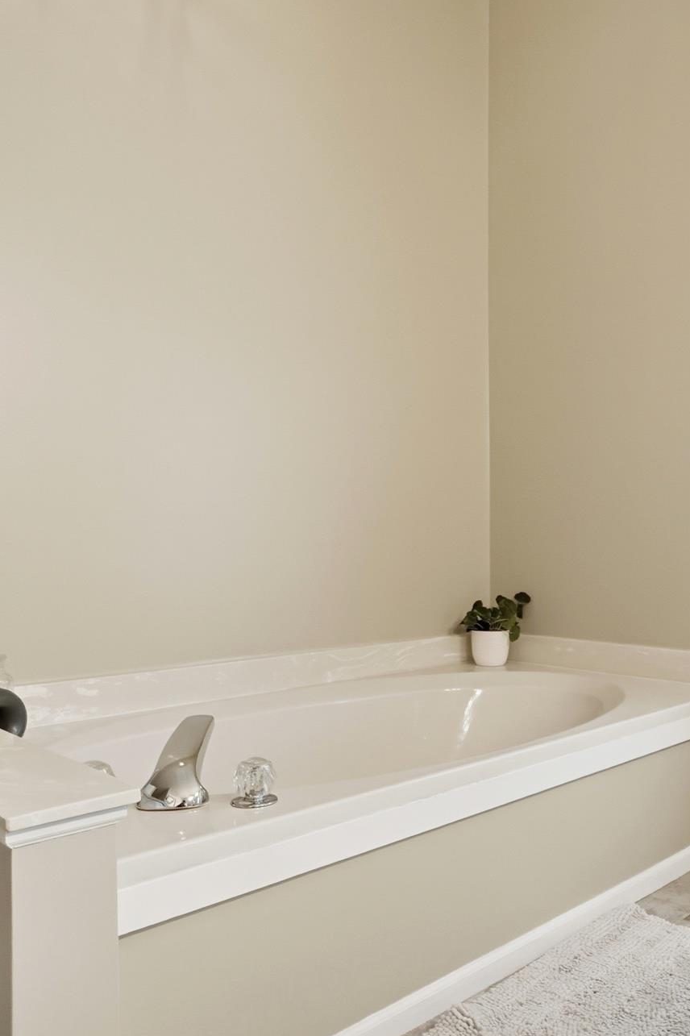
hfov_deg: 43.1
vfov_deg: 65.5
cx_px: 599
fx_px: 805
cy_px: 534
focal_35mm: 28
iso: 100
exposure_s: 1/400
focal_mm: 12
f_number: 4
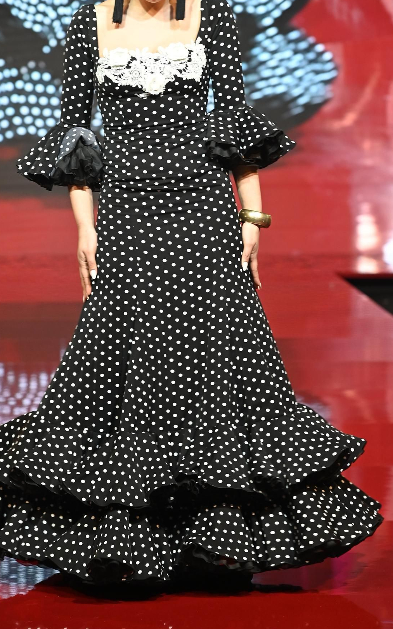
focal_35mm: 139
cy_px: 266
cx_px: 133
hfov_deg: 9.4
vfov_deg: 15.0
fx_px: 2382
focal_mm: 92
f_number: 4
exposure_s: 1/100
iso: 1000
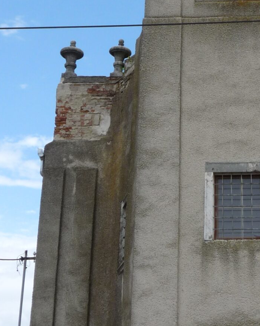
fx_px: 828
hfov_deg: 17.4
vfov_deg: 22.0
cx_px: 271
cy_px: 82
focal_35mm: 86
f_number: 5.6
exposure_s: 1/320
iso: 100
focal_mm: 5.3
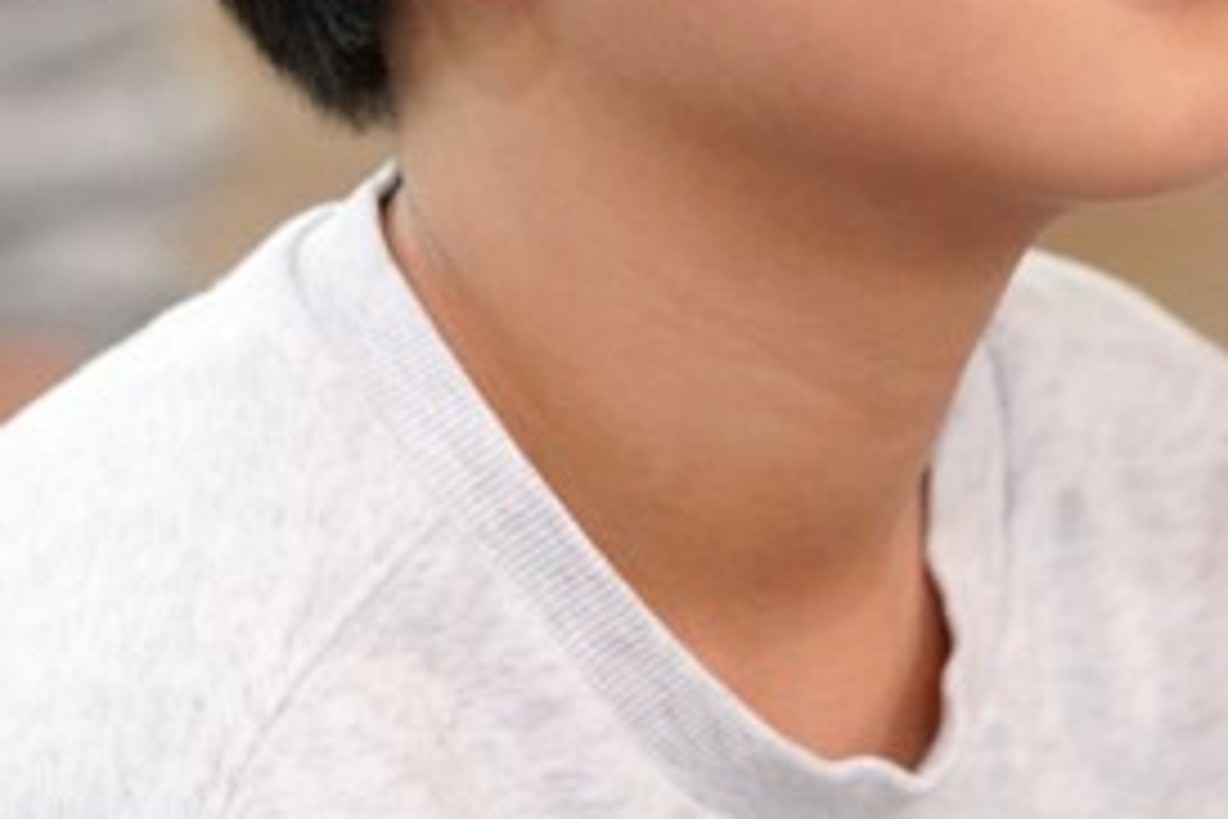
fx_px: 22512
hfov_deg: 3.1
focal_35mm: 660
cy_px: -446
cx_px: 729
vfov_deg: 2.1
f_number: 4
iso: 6400
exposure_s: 1/250
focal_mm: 200
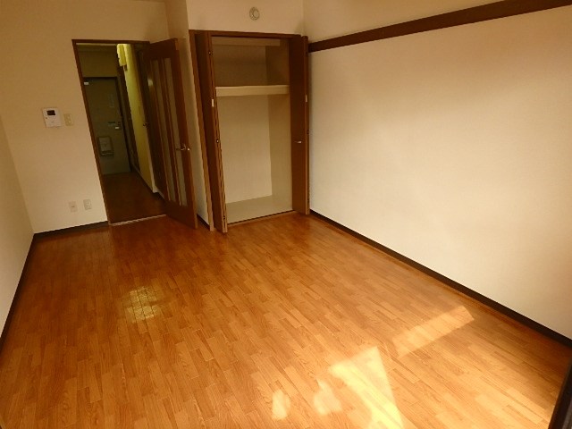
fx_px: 347
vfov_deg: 63.4
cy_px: 214
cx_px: 286
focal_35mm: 21
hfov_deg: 79.0
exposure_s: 1/60
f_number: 3.5
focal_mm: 3.7
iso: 160
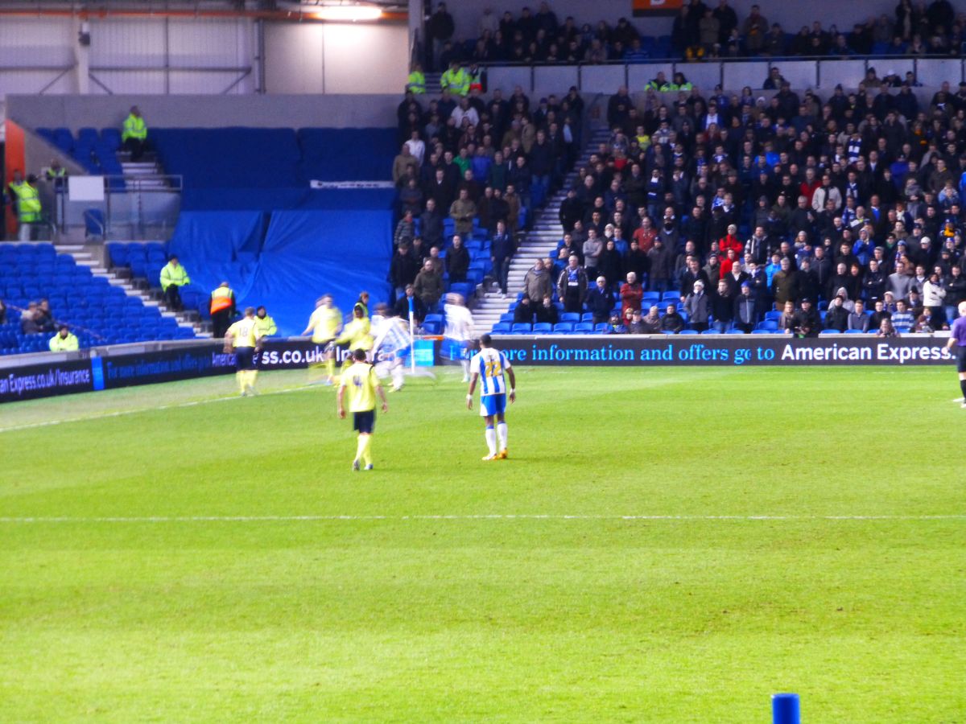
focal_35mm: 231
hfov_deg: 8.6
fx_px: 6446
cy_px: 362
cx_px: 483
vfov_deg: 6.4
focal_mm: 41.3
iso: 400
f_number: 5.6
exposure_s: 1/8
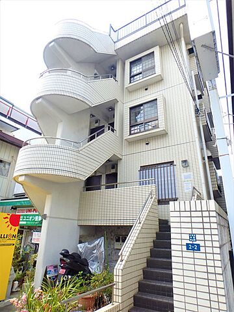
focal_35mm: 21
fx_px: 189
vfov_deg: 79.0
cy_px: 156
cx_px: 117
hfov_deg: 63.4
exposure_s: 1/320
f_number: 3.5
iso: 125
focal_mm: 3.7
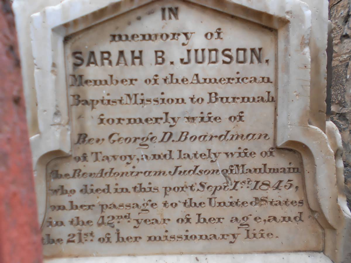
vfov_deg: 53.1
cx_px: 176
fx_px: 264
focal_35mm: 26
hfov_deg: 67.3
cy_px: 132
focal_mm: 4.6
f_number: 3.2
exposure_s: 1/80
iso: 80
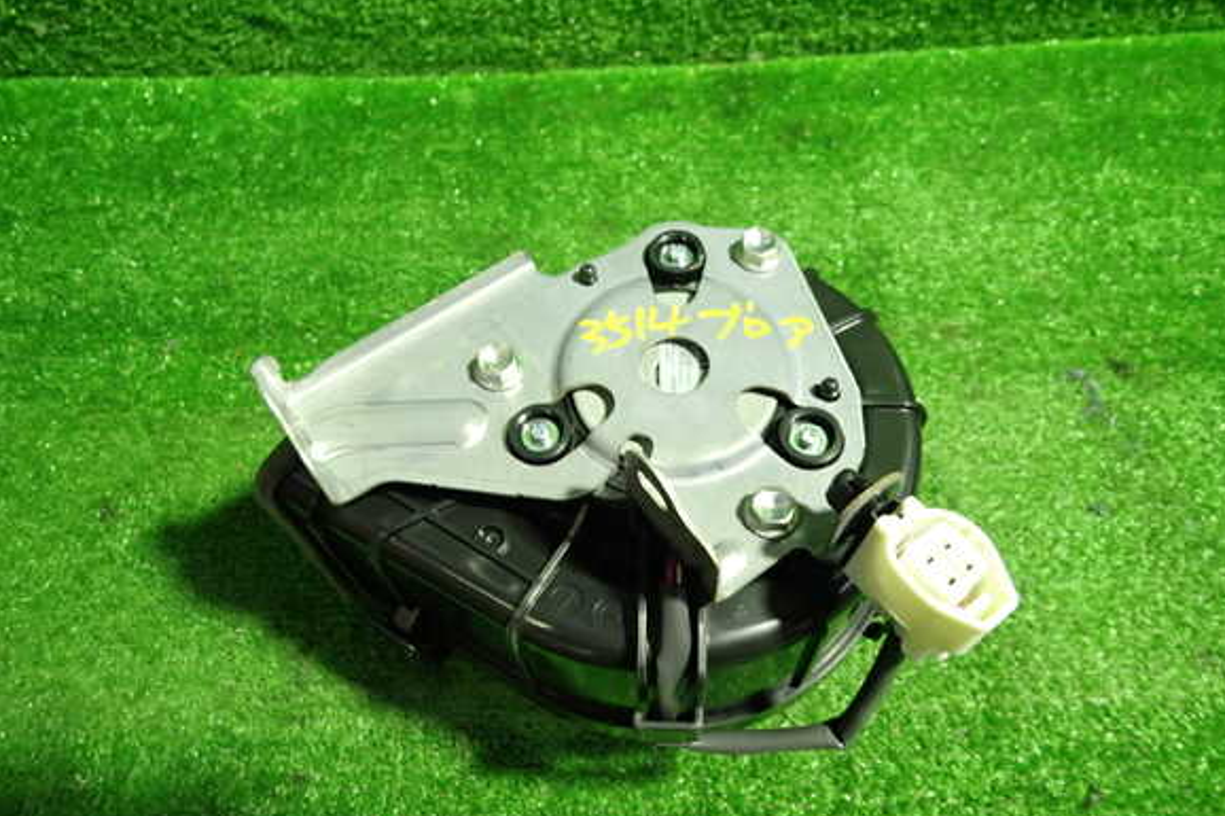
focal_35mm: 27
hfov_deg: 67.4
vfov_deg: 47.9
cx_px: 634
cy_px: 409
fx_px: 918
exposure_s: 1/30
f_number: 2
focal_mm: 4.5
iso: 400
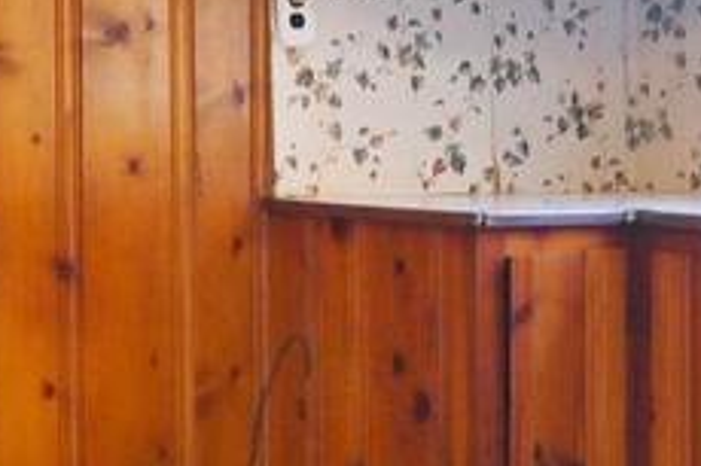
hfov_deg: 20.4
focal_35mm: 100
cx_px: 296
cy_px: 174
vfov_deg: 13.7
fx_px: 1946
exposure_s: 1/80
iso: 250
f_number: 4.5
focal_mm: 16
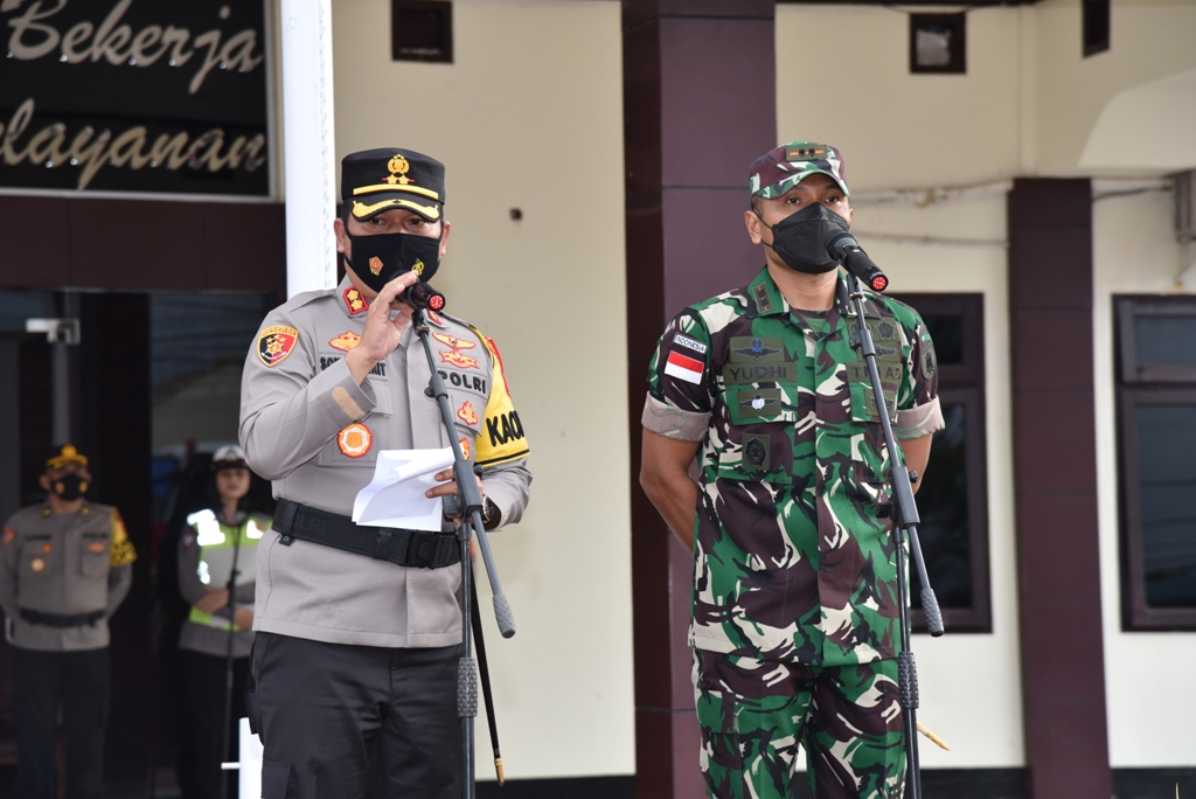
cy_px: 400
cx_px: 598
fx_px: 3989
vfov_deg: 11.4
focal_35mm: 120
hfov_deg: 17.1
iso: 640
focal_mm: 120
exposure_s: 1/160
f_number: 6.3
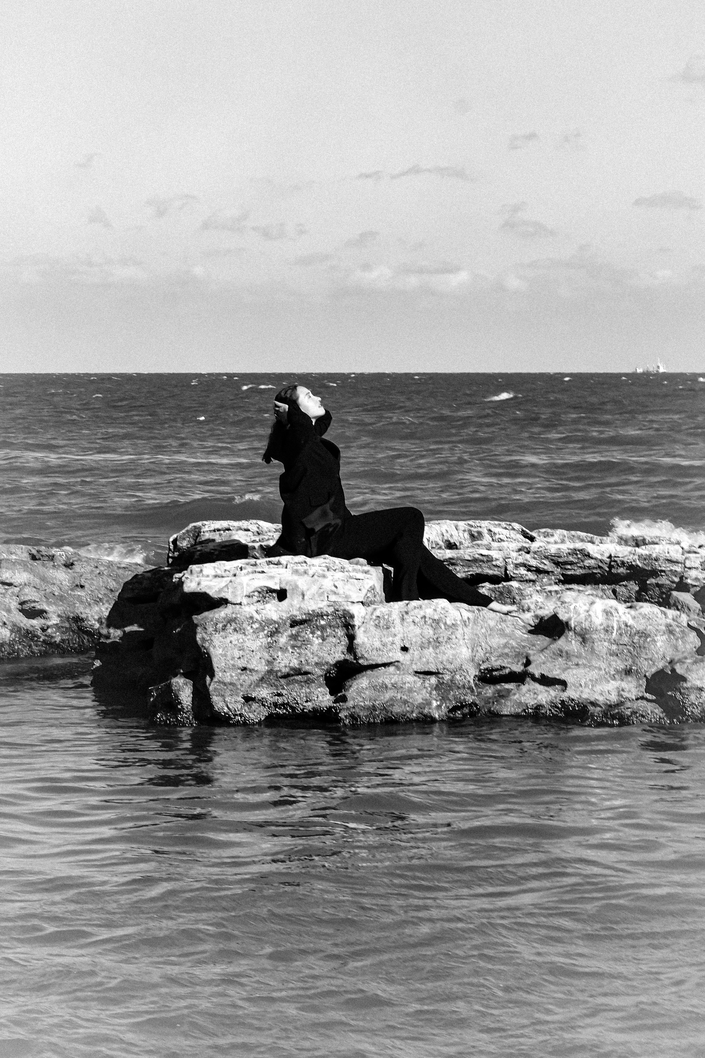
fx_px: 2467
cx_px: 352
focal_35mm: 84
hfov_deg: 16.3
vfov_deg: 24.2
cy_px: 529
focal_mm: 56
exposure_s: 1/180
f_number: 13
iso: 400
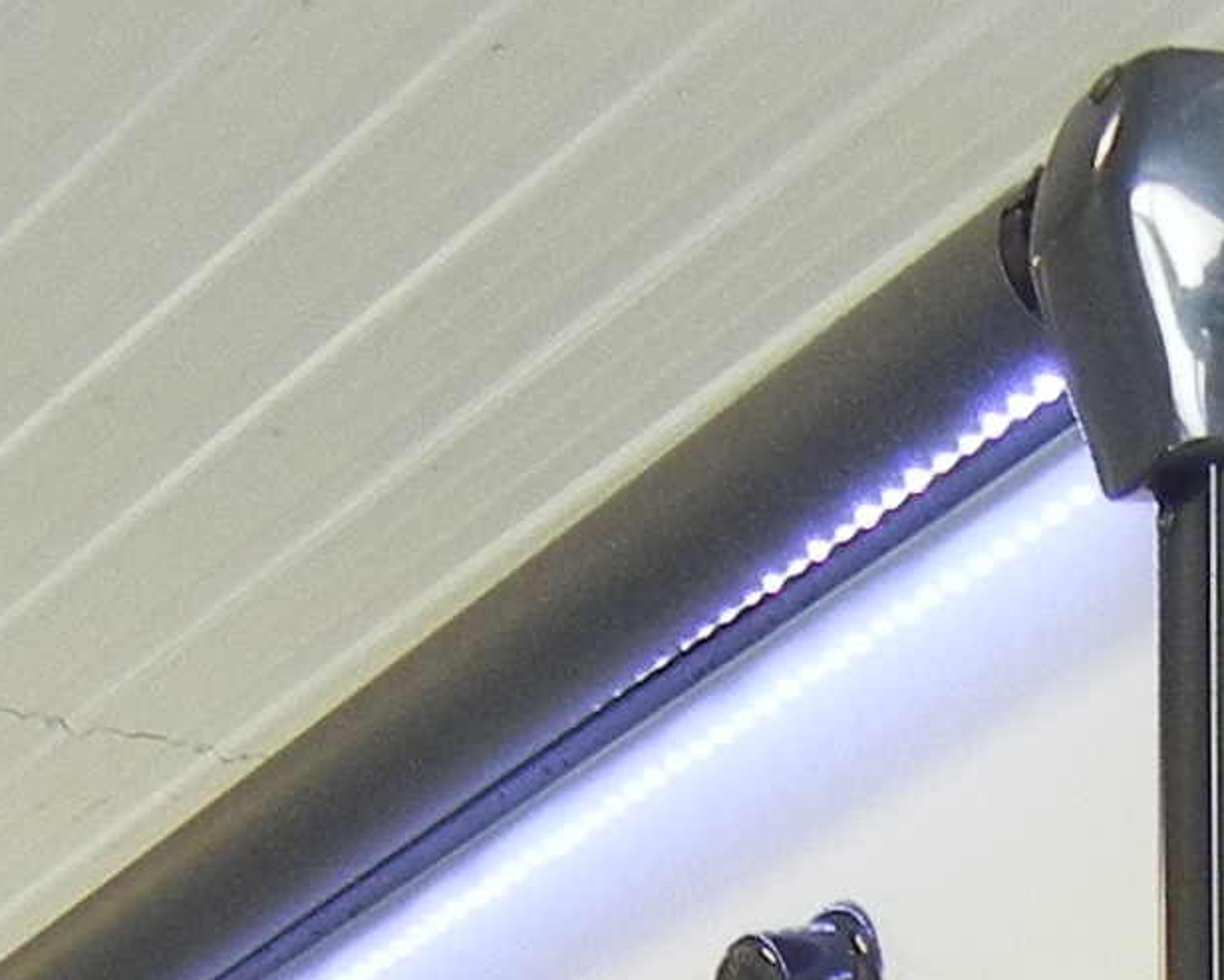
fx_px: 6884
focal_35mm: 190
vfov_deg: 7.4
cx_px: 1757
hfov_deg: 9.9
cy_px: 2739
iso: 230
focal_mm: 5.4
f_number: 3.5
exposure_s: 1/30
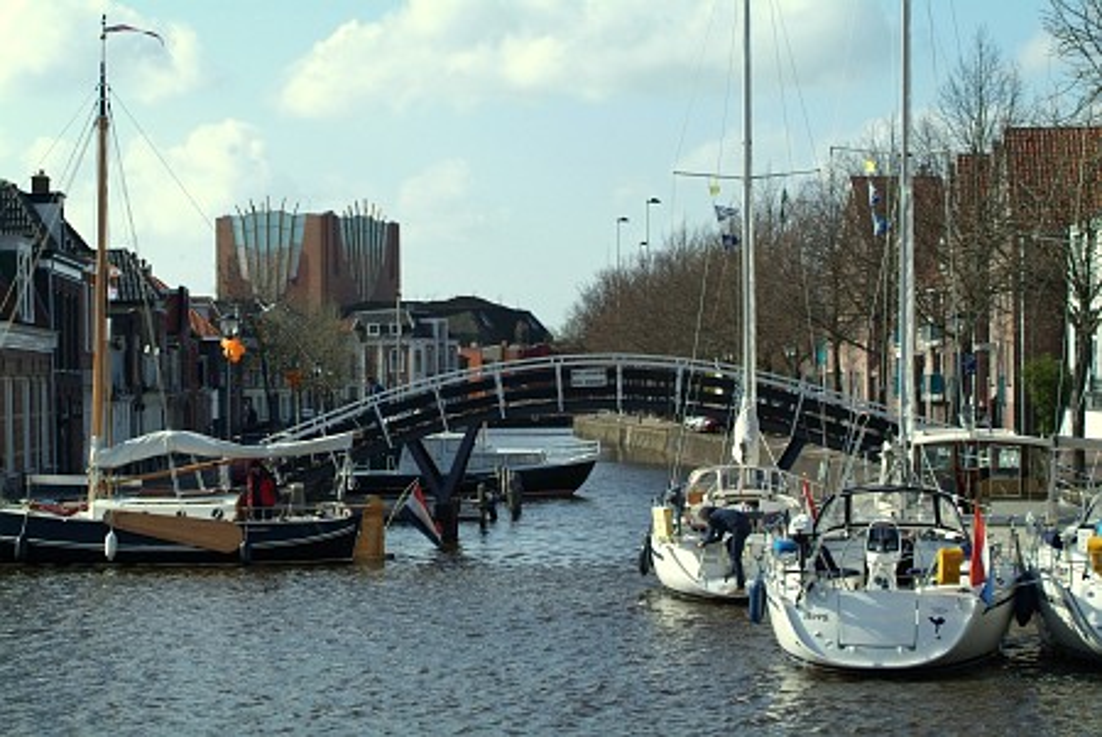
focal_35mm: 87
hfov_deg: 23.4
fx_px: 2666
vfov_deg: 15.7
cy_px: 368
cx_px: 551
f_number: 5.6
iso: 400
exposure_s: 1/2000
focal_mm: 58
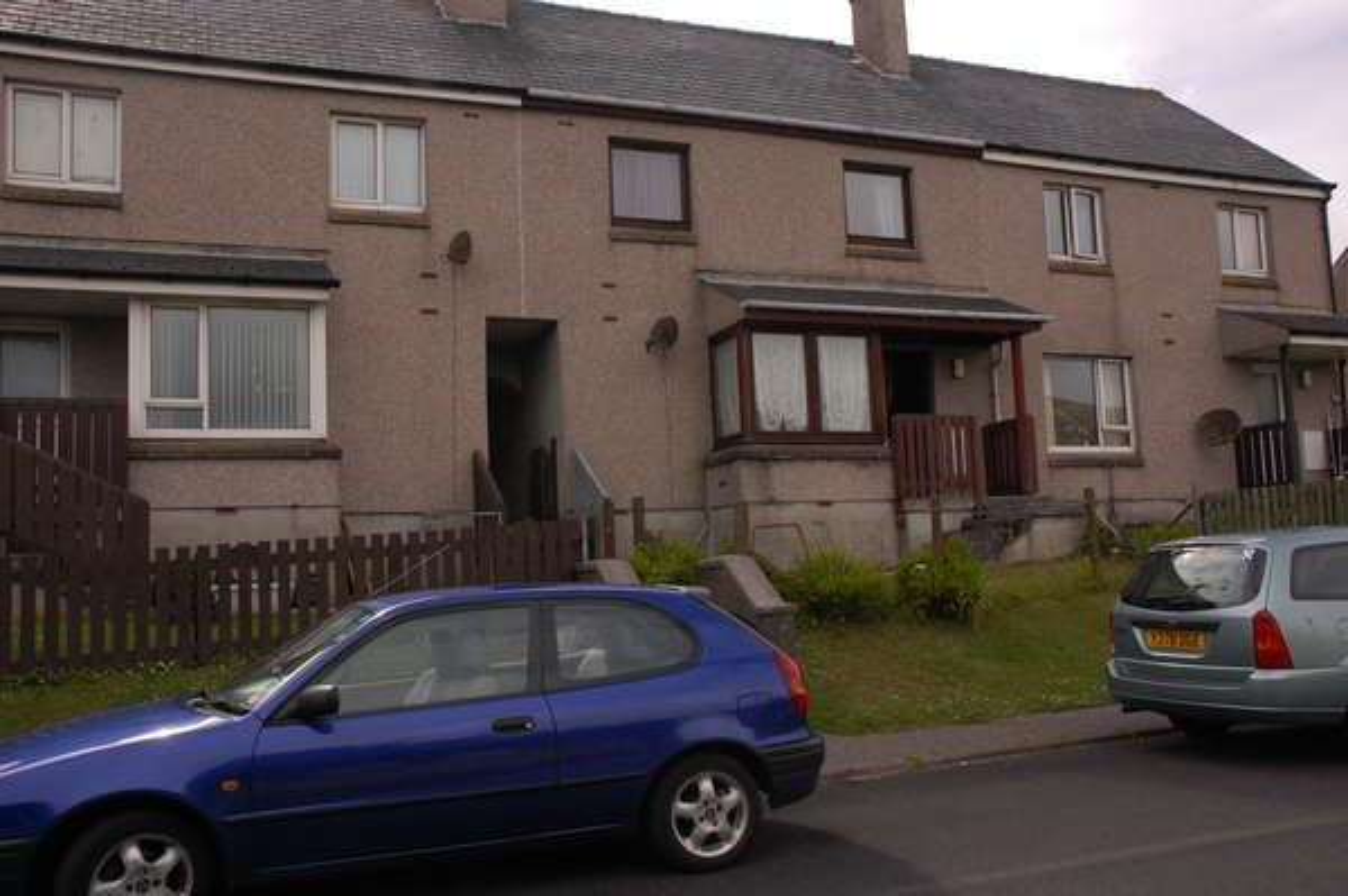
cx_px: 674
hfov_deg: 57.3
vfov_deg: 39.9
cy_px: 448
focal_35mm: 33
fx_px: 1235
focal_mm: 22
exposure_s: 1/640
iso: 800
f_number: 13
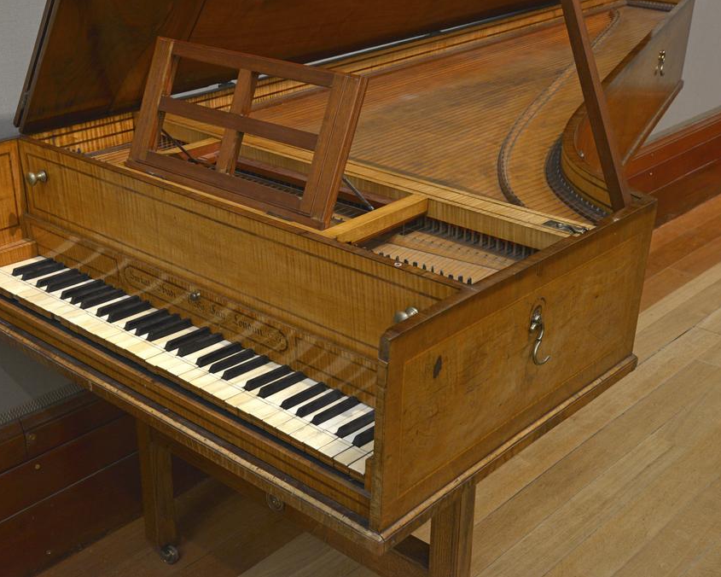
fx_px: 1067
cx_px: 296
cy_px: 287
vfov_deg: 30.3
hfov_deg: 37.2
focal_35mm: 50
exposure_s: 1/1.6
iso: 800
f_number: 16
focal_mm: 44
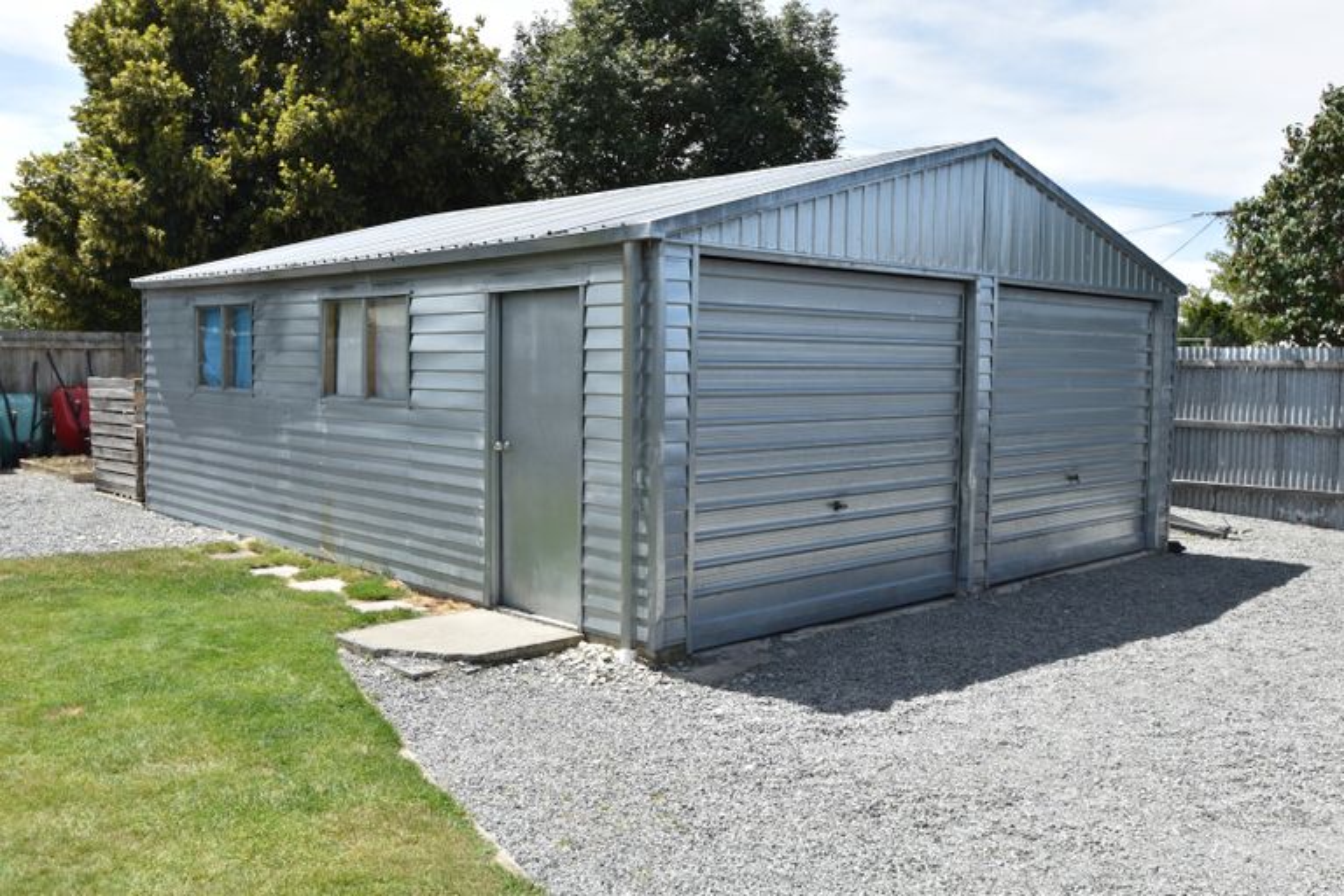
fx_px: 1176
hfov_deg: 59.5
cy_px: 448
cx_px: 672
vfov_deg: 41.7
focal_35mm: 32
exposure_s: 1/400
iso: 200
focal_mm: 21
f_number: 10
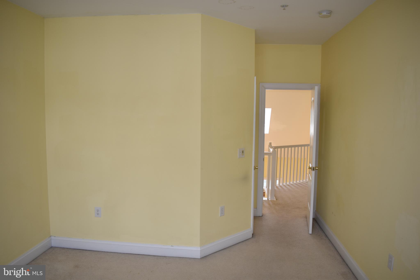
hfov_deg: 67.4
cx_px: 210
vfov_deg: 47.9
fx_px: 315
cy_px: 140
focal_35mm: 27
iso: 140
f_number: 4.5
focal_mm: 18
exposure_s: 1/60
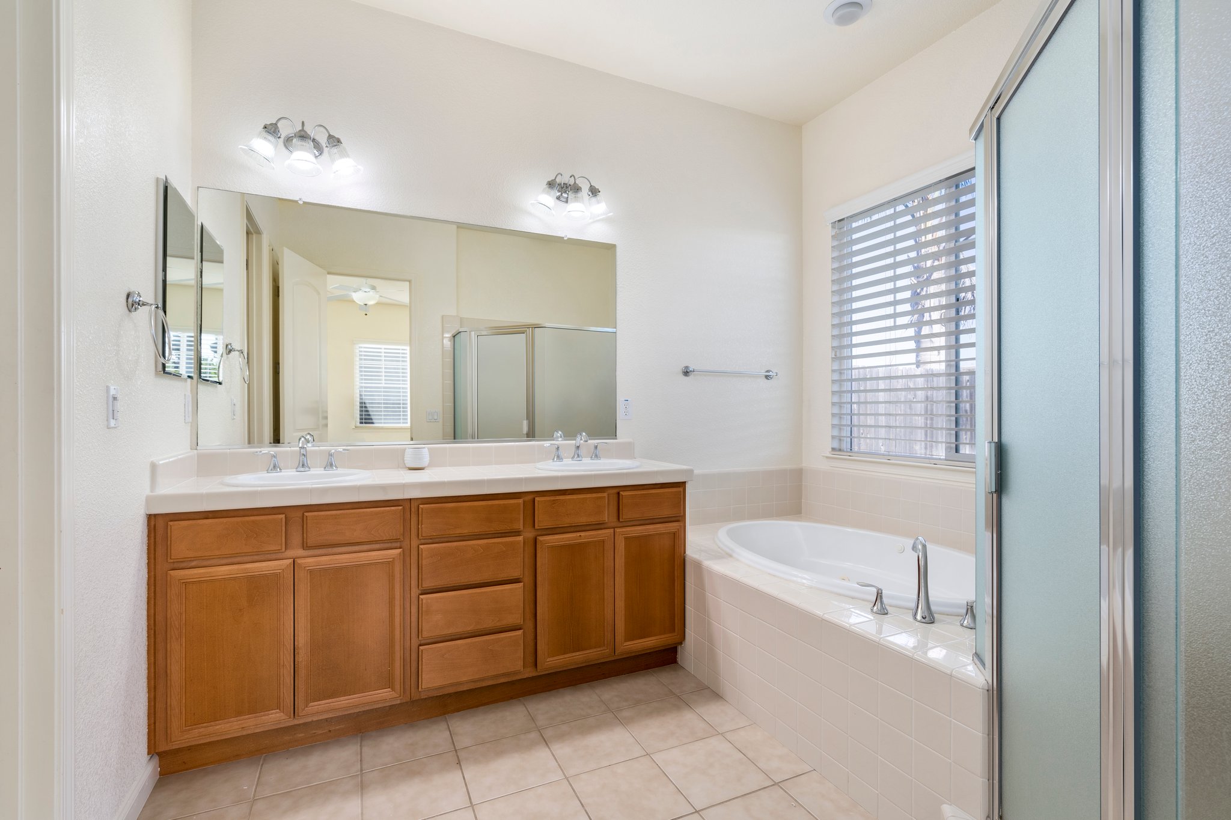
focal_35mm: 16
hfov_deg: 96.7
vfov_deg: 73.7
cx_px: 616
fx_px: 547
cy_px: 410
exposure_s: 1/13
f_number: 8
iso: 160
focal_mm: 16
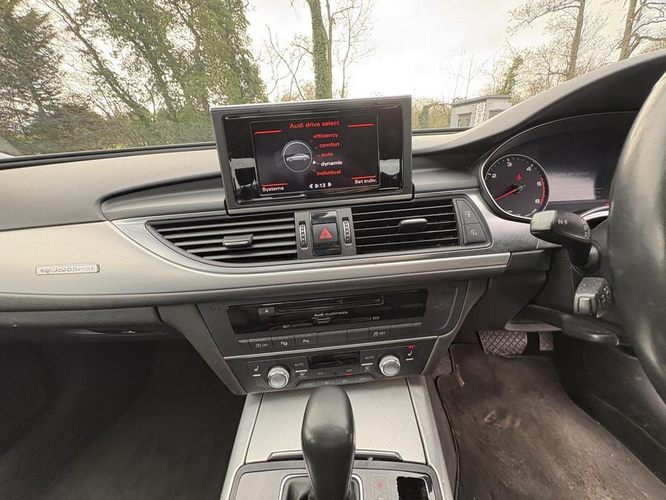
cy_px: 250
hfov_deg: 102.1
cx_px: 333
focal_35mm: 14
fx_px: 269
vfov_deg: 85.7
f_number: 2.2
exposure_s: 1/98
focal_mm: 2.22
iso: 200
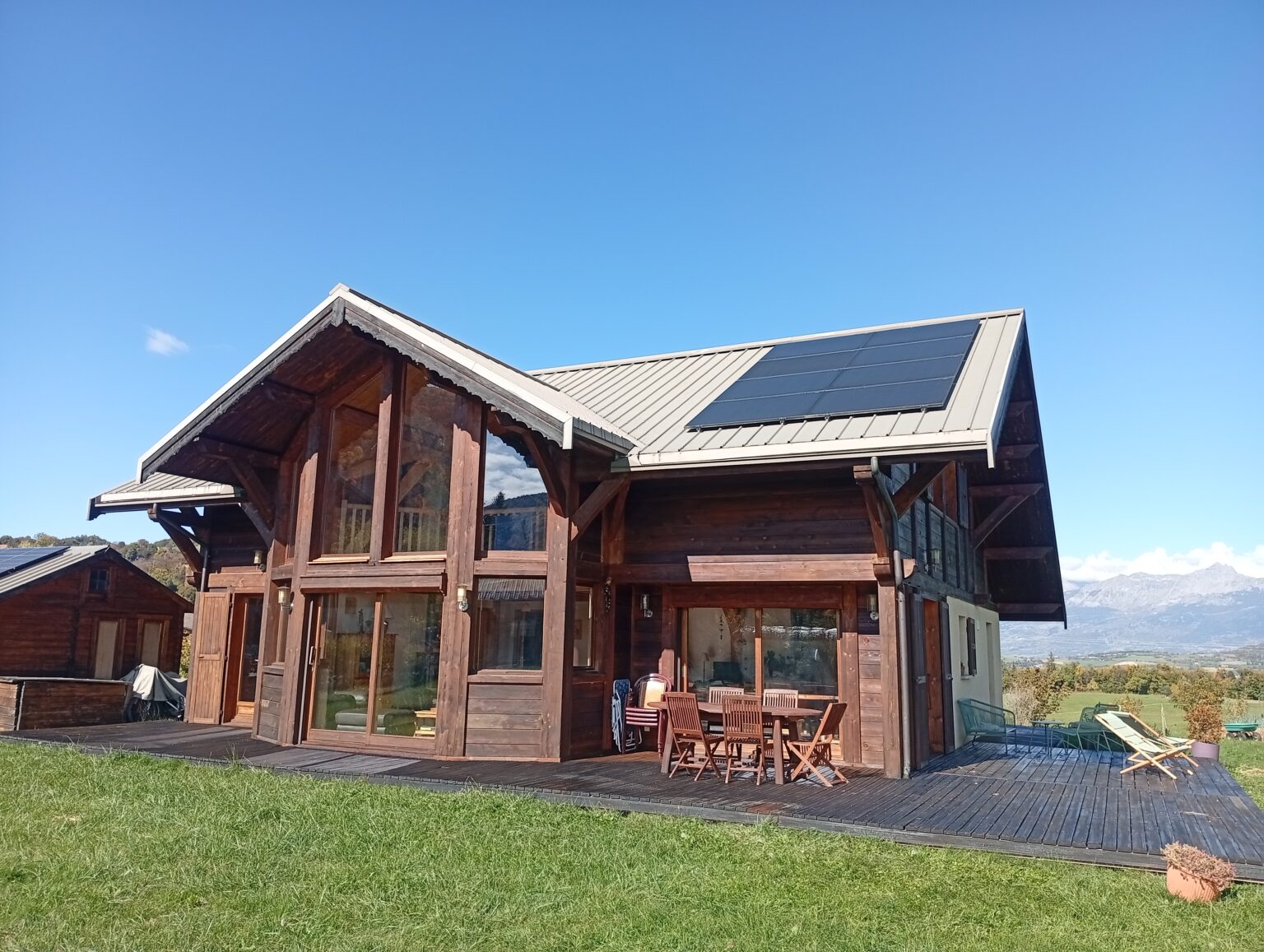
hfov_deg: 65.2
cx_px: 632
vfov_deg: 51.5
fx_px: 987
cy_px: 476
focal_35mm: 27
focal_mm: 3.98
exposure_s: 1/326
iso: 50
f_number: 1.8
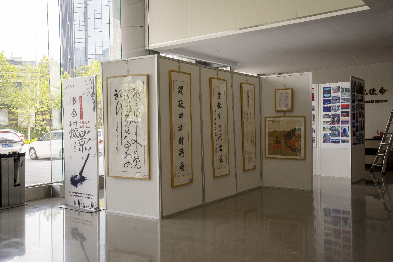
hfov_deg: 54.4
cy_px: 131
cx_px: 196
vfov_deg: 37.9
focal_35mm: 35
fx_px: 382
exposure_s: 1/60
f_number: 4
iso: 100
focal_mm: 35
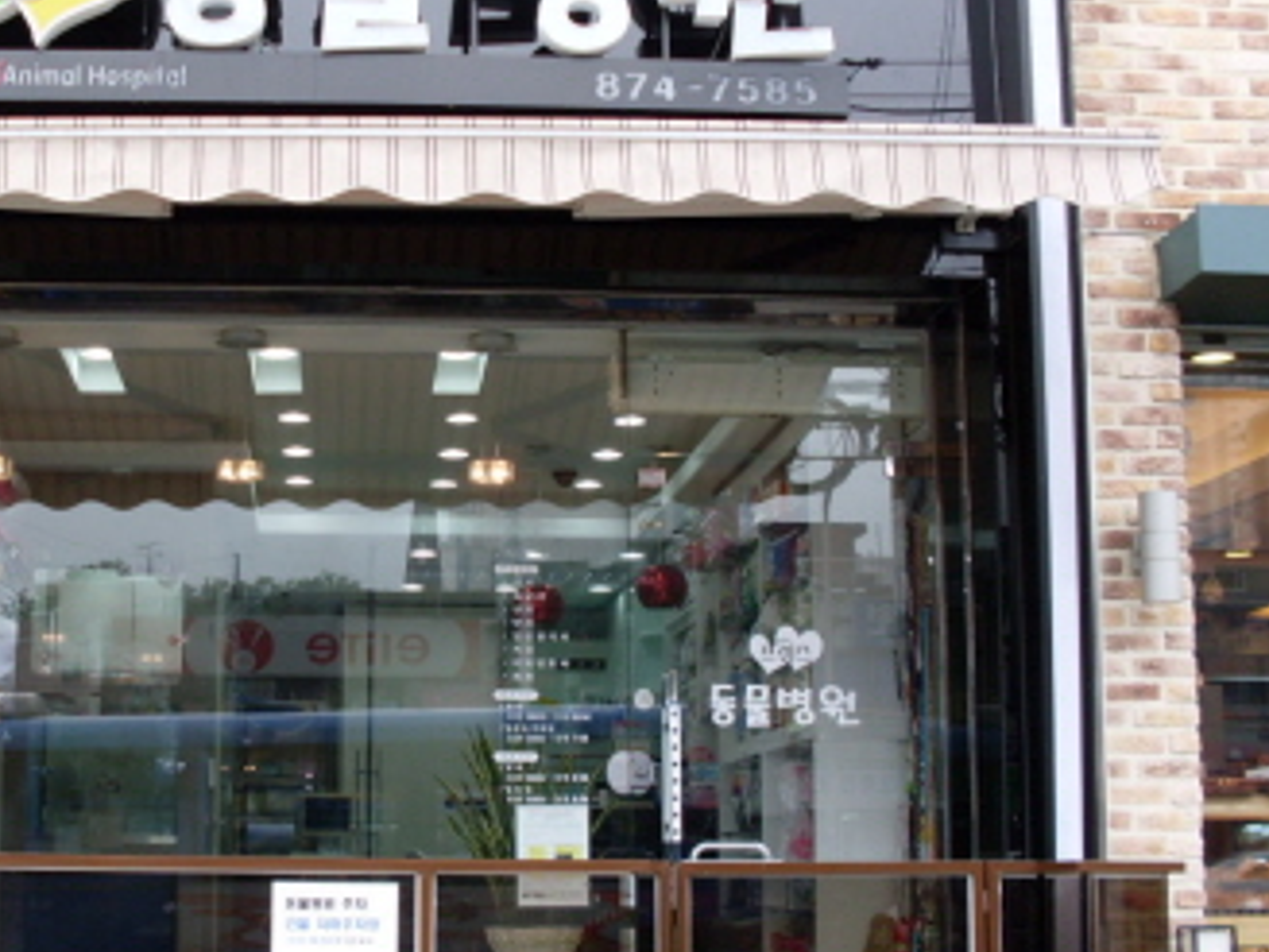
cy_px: 524
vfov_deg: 25.2
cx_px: 418
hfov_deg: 32.9
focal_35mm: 58
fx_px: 2126
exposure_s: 1/180
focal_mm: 6.3
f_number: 2.8
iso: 80
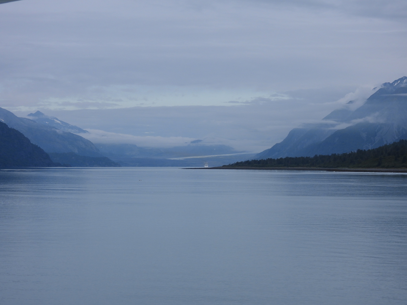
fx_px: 1235
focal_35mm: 105
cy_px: 152
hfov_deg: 18.7
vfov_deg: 14.1
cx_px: 204
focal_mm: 18.7
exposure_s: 1/800
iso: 100
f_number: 4
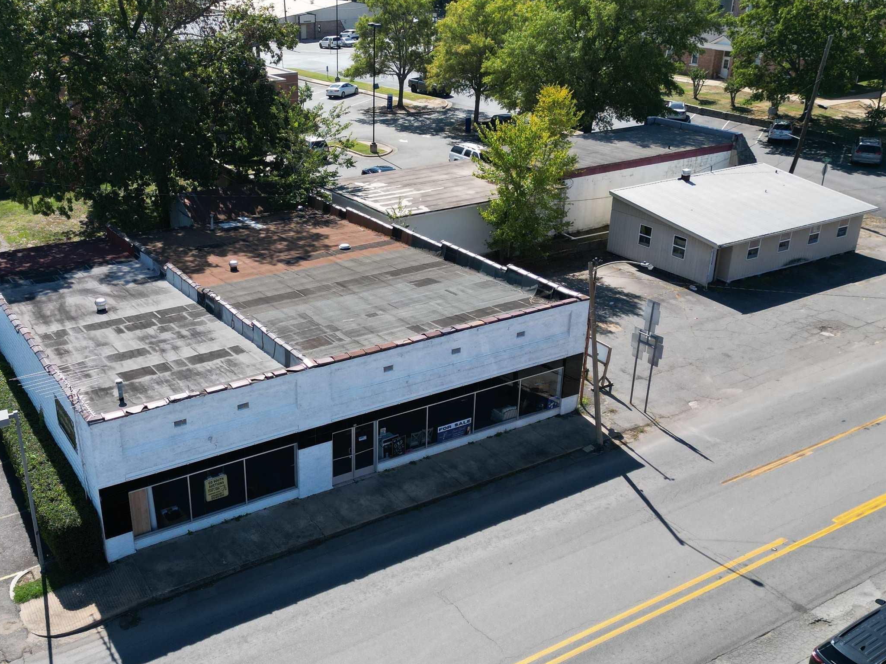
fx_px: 921
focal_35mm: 36
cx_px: 342
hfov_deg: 50.9
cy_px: 355
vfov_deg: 39.6
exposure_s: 1/3000
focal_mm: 6.72
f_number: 1.7
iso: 200
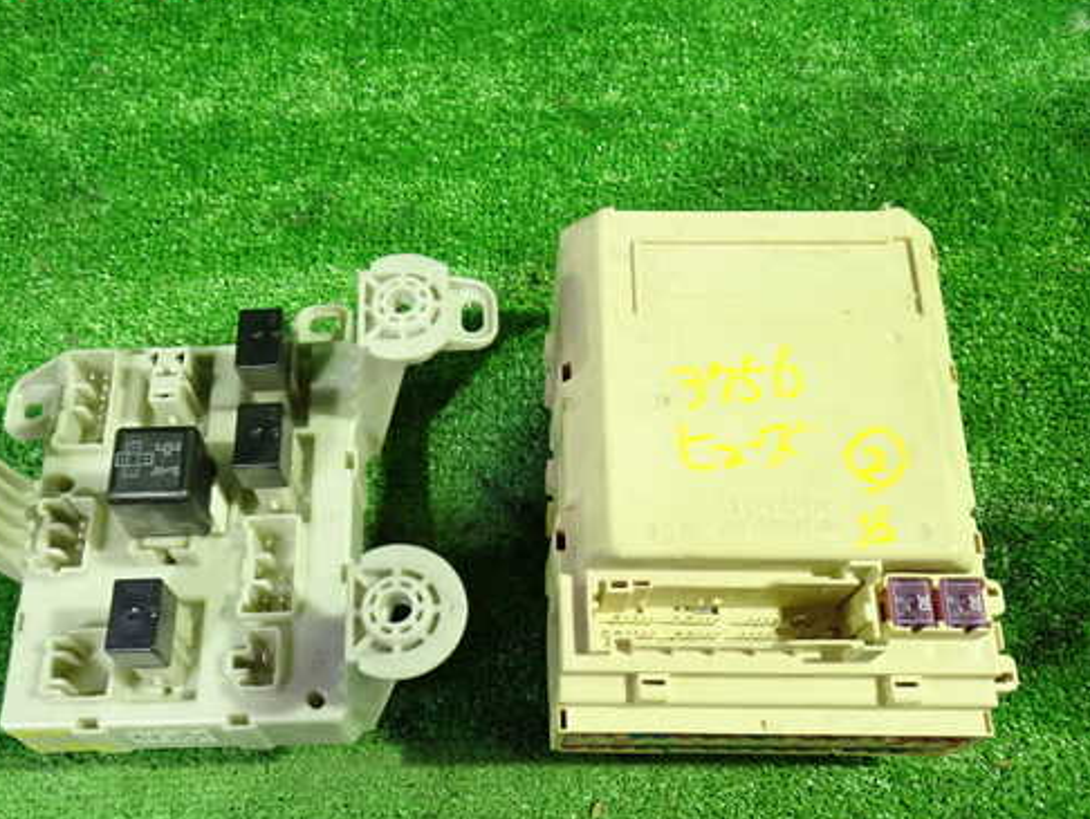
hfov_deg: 49.9
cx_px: 464
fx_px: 1166
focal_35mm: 37
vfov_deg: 38.7
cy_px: 453
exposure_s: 1/30
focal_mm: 5.4
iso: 800
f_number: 2.3
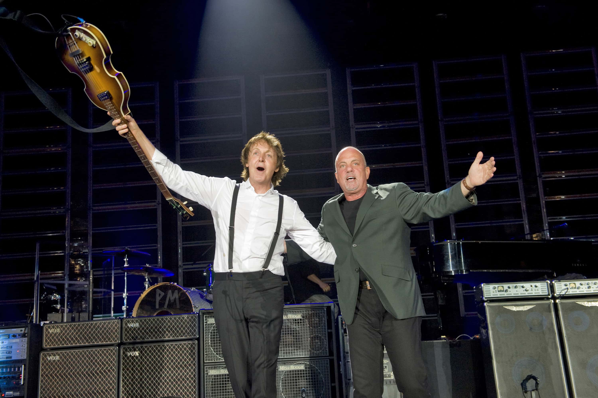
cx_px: 299
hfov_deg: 48.5
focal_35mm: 40
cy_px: 199
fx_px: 664
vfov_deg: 33.4
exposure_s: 1/200
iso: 2000
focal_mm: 40
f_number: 5.6
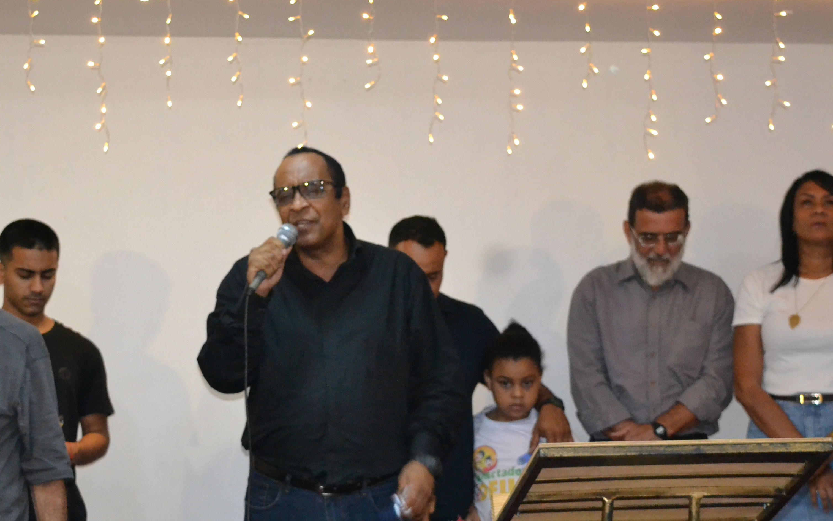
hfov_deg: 19.9
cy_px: 298
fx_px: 2379
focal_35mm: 105
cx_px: 362
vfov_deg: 12.5
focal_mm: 45
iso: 3200
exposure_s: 1/60
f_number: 5
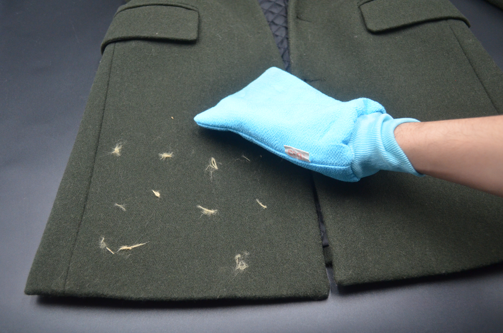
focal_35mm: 36
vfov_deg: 36.7
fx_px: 502
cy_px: 166
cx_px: 252
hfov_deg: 53.2
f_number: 4
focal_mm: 24
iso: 1600
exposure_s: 1/250
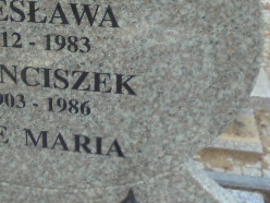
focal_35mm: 67
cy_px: 32
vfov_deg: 21.6
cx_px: 46
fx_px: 523
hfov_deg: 28.2
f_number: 3.5
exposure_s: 1/125
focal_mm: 4.6
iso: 100
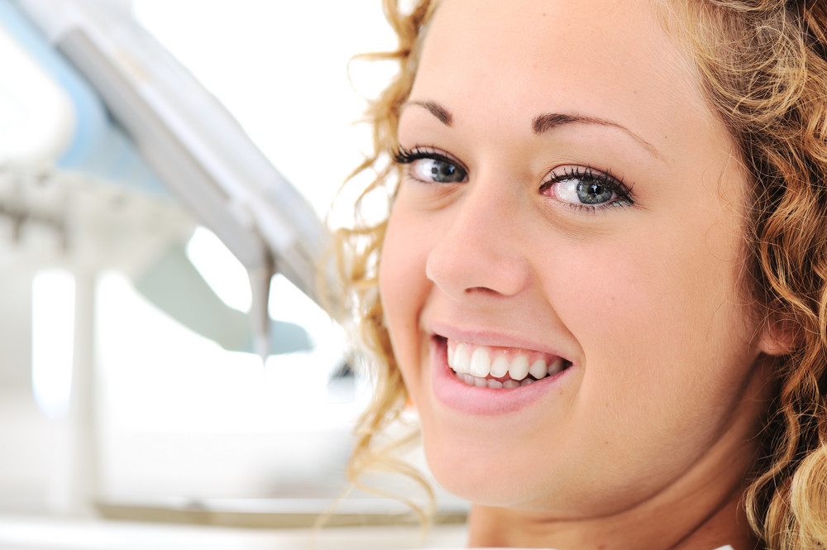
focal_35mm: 105
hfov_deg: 19.5
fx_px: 2410
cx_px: 414
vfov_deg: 13.0
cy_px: 275
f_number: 5
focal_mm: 105
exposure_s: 1/160
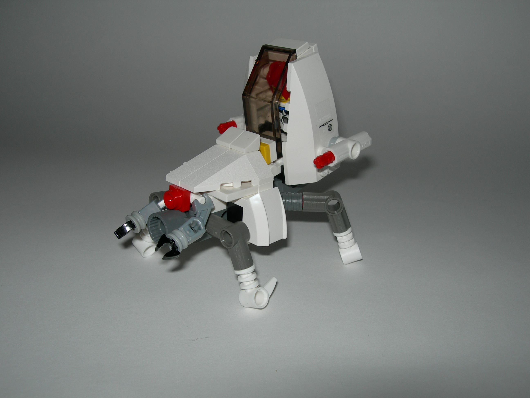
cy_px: 199
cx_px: 265
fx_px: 582
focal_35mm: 38
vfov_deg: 37.7
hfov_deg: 49.0
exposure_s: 1/60.1
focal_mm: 7.8
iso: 50
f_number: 4.8
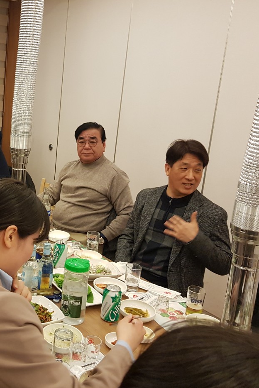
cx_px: 34
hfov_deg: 34.3
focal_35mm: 37
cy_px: 192
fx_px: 399
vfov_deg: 51.9
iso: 200
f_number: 1.7
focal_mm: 4.2
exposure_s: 1/60.2
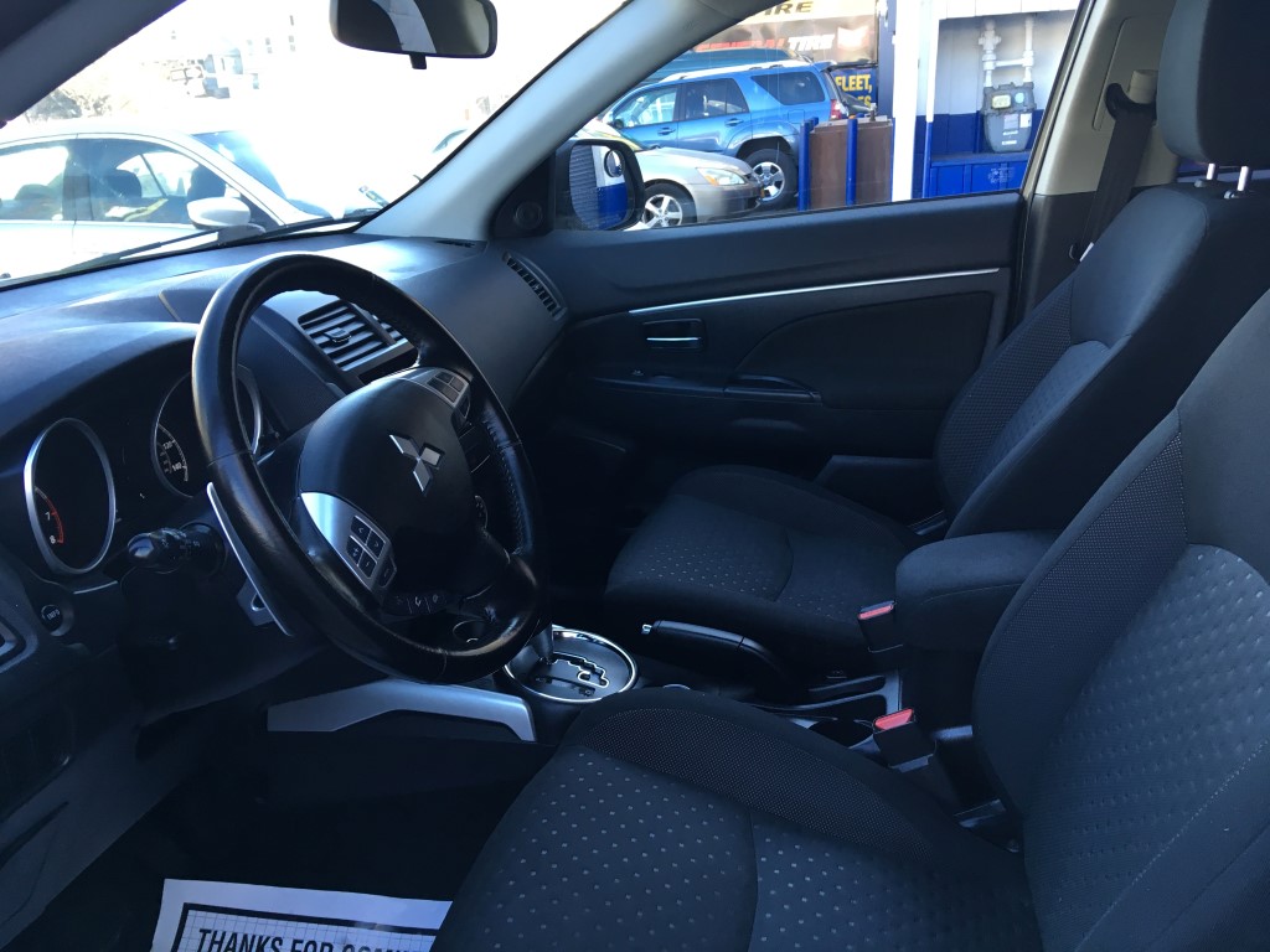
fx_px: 1064
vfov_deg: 48.2
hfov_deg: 61.7
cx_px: 635
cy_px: 476
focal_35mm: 29
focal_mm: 4.15
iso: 25
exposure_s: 1/40
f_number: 2.2
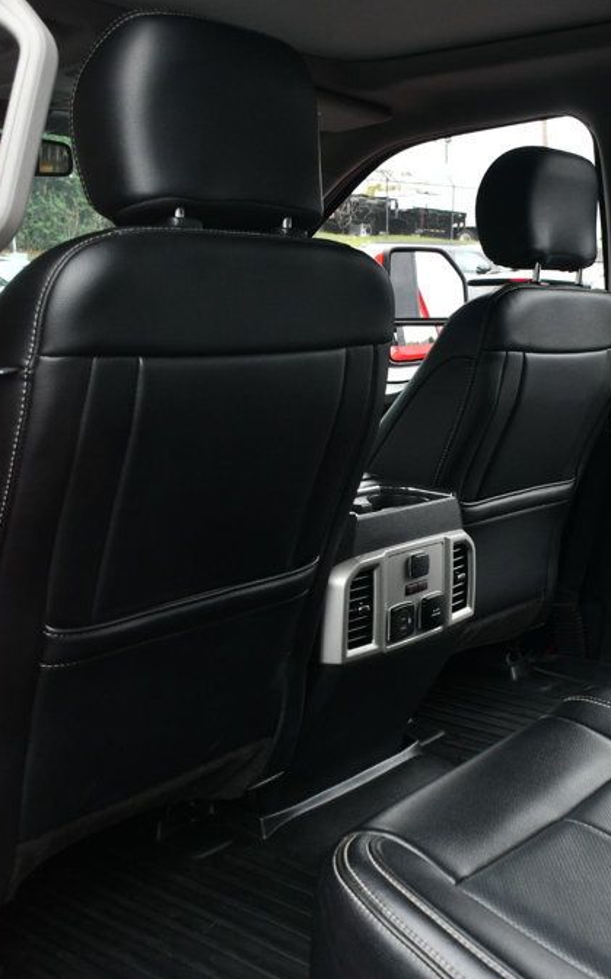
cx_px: 337
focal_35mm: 42
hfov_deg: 30.5
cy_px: 490
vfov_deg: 47.2
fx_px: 1120
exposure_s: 1/250
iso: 280
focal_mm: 18
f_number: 5.6
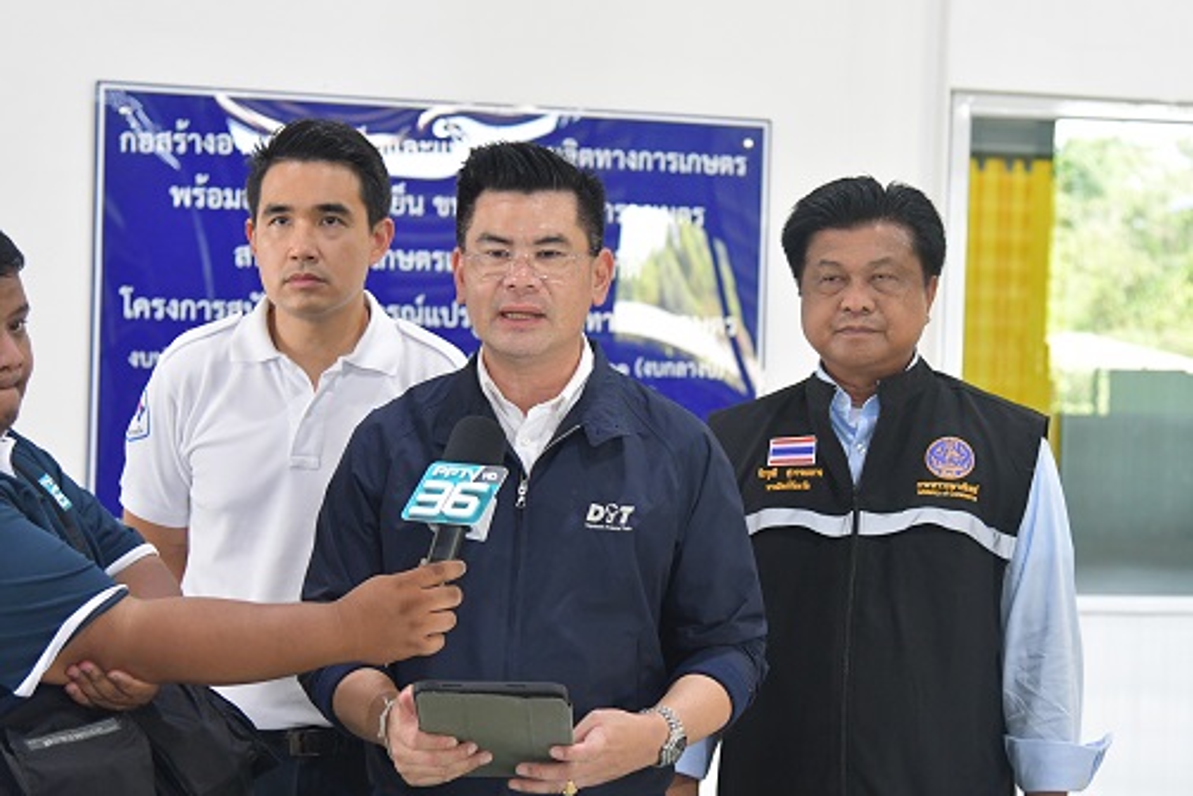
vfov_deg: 15.7
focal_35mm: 87
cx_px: 596
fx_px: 2884
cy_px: 398
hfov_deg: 23.4
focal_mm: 58
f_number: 4
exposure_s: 1/200
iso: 3200
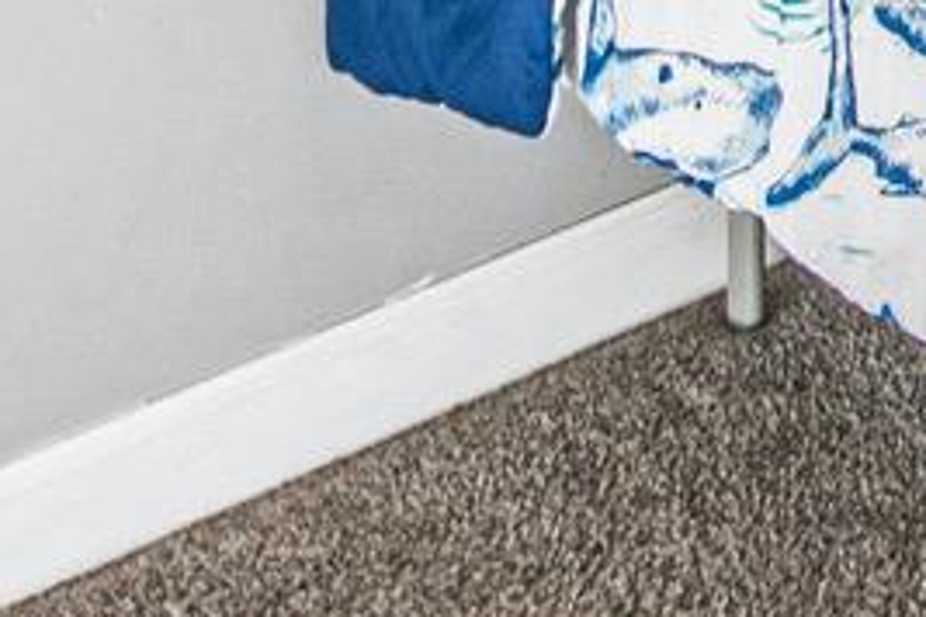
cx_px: 2355
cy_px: -1073
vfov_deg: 8.6
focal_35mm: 138
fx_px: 3549
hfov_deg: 11.6
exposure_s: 1/60
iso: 200
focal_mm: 12
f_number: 3.2
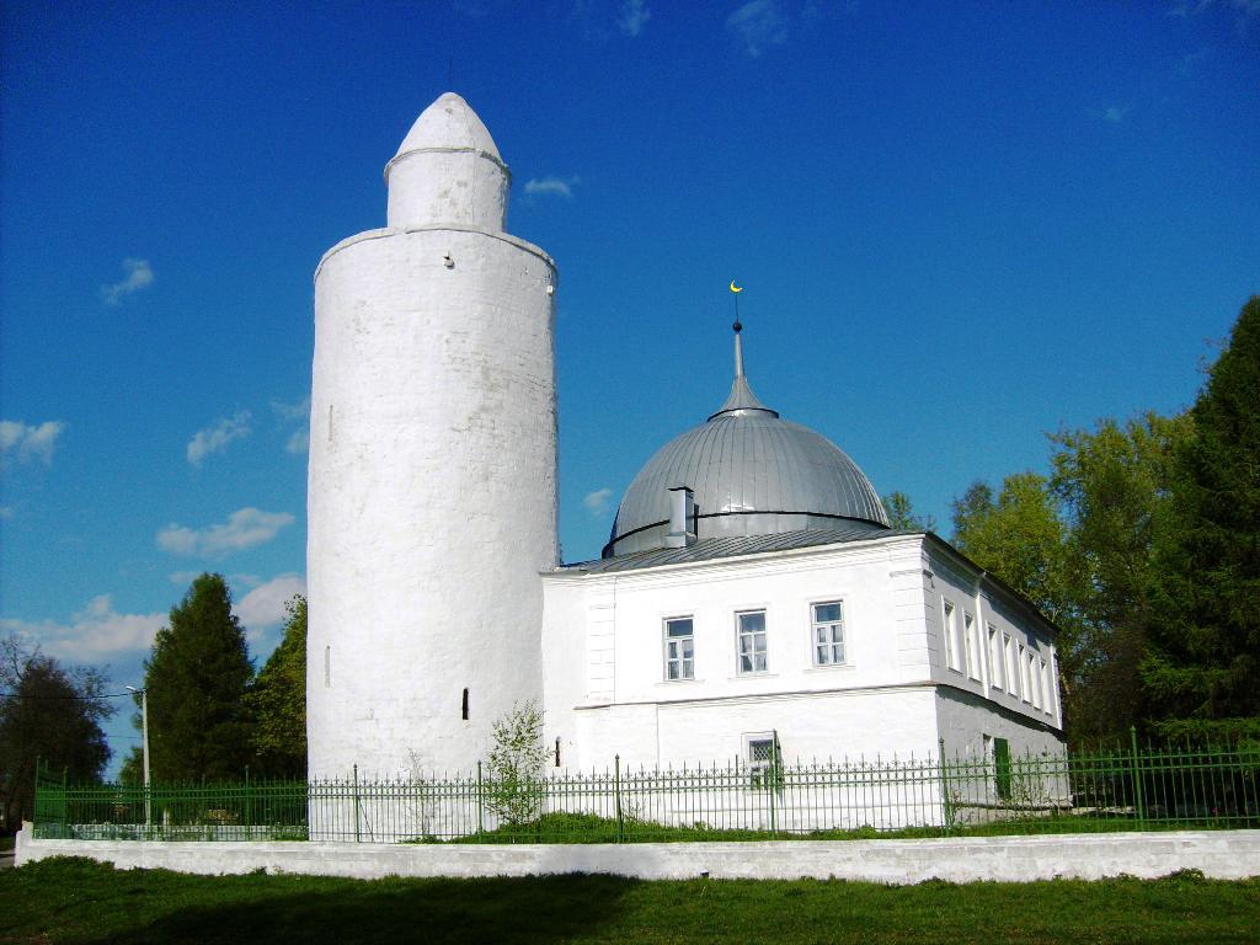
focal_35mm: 35
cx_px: 630
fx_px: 1274
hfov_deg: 52.6
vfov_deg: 40.7
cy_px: 472
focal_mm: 5.8
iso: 80
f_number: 7.1
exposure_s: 1/750
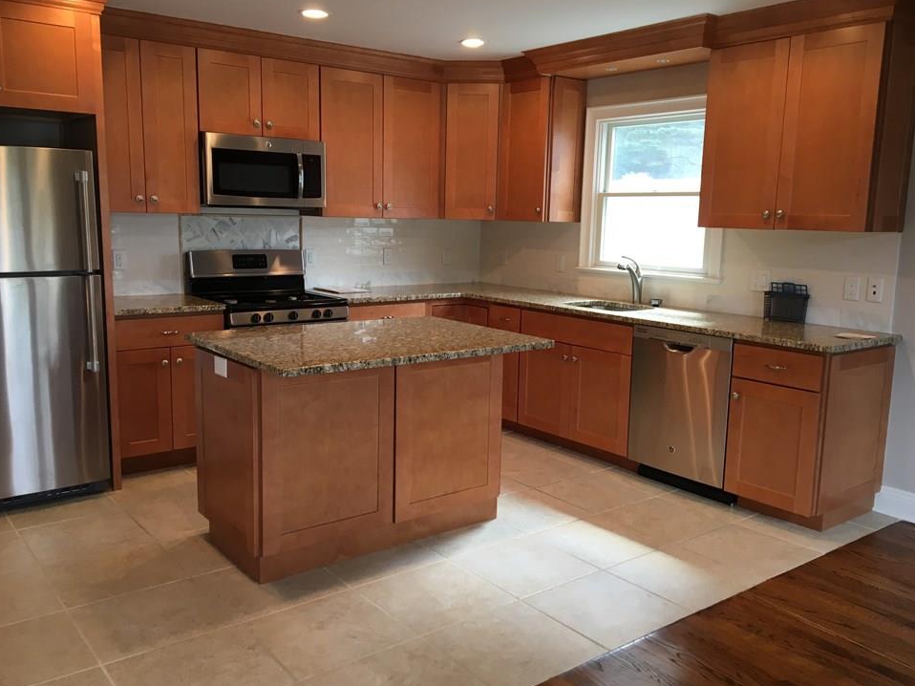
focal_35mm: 31
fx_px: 819
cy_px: 346
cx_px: 467
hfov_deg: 58.4
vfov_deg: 45.4
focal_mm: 4.15
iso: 50
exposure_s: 1/30
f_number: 2.2
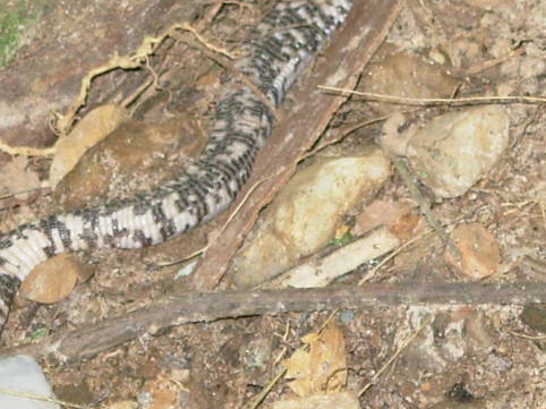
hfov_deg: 5.3
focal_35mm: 372
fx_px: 5865
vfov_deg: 4.0
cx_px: 535
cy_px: 29
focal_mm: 18.6
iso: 67
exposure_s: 1/98.7
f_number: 4.2
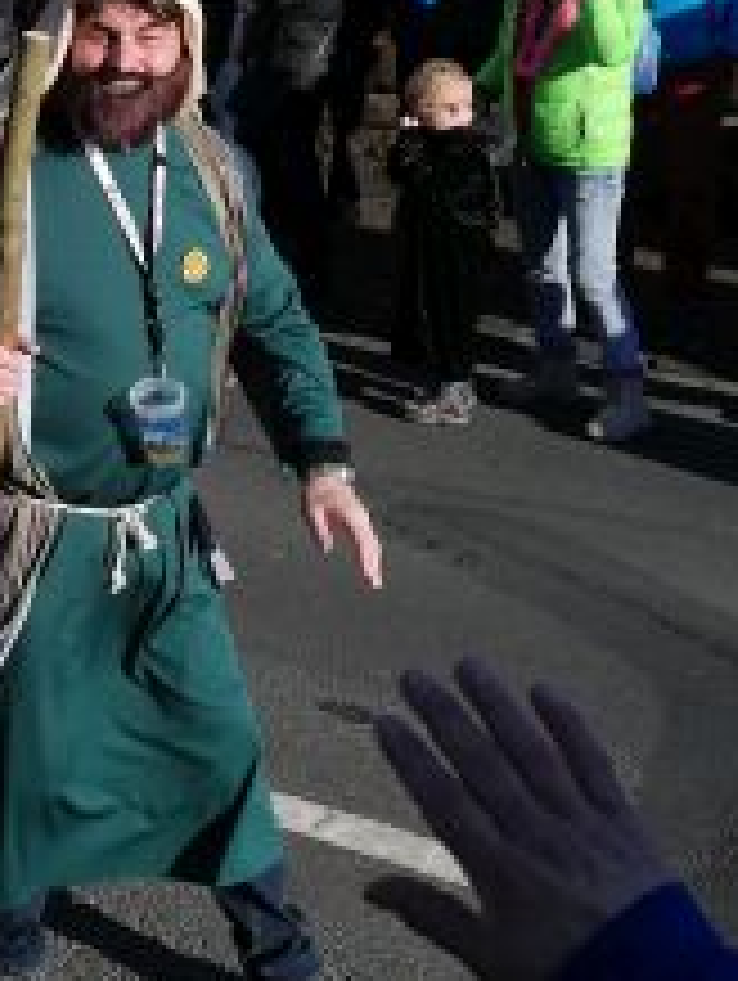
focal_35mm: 77
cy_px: 173
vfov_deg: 24.8
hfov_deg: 17.3
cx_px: -367
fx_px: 2185
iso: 50
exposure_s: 1/1094
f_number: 2.2
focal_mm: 3.81
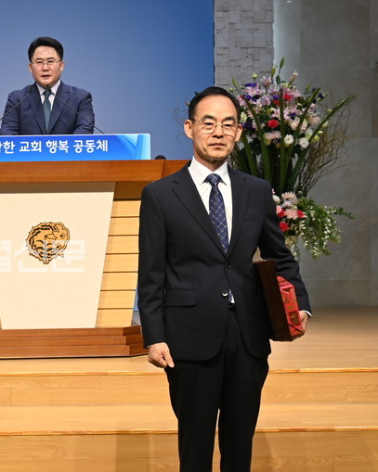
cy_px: 255
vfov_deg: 22.5
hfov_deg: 17.6
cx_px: -4
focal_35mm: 85
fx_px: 1189
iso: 100
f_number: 4.2
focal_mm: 24
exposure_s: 1/40
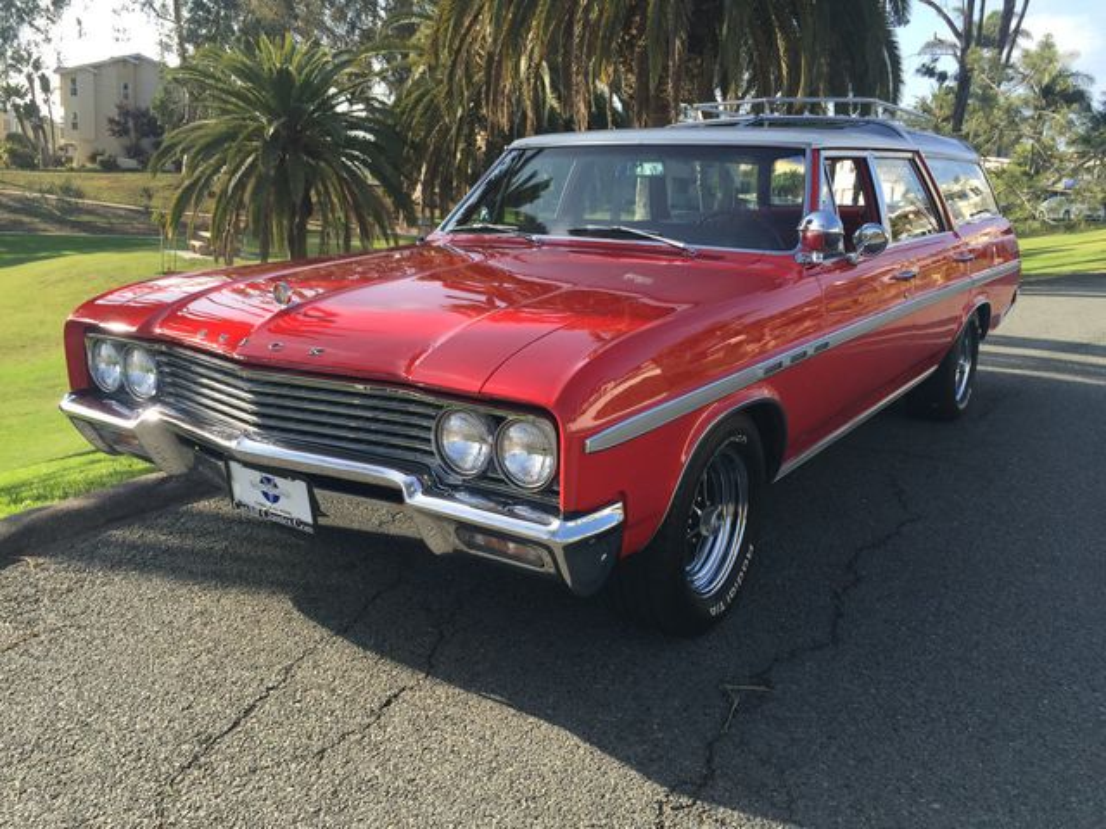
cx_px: 553
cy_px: 414
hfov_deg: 61.7
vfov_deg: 48.2
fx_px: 927
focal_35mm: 29
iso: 32
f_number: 2.2
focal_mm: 4.15
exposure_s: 1/590
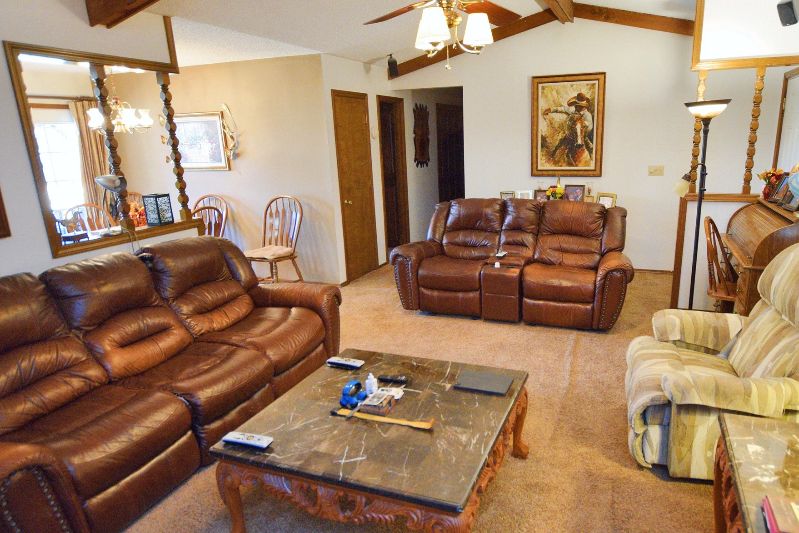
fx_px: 501
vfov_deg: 56.0
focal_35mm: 23
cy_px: 279
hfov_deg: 76.8
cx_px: 450
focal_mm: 13
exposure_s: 1/60
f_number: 3.5
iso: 2000
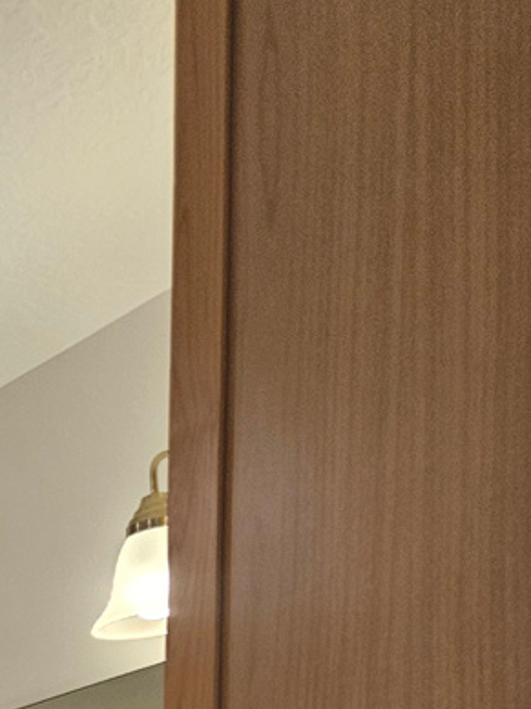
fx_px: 1861
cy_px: 1252
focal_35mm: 91
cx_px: -496
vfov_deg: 17.6
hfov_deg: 14.0
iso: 80
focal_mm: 5.4
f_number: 1.8
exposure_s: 1/120
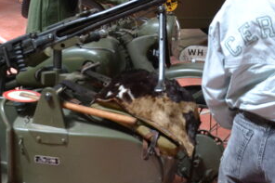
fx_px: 595
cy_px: 42
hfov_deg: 25.6
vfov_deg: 17.4
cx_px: 56
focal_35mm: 78
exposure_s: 1/500
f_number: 3.8
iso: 1800
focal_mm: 22
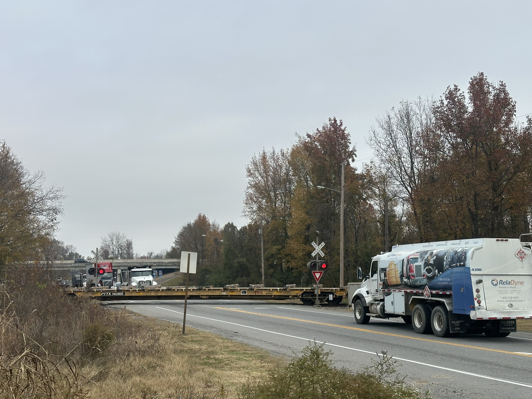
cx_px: 266
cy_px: 200
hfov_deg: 39.7
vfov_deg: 30.3
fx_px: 738
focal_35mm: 48
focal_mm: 6.86
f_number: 1.78
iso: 64
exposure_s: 1/2667
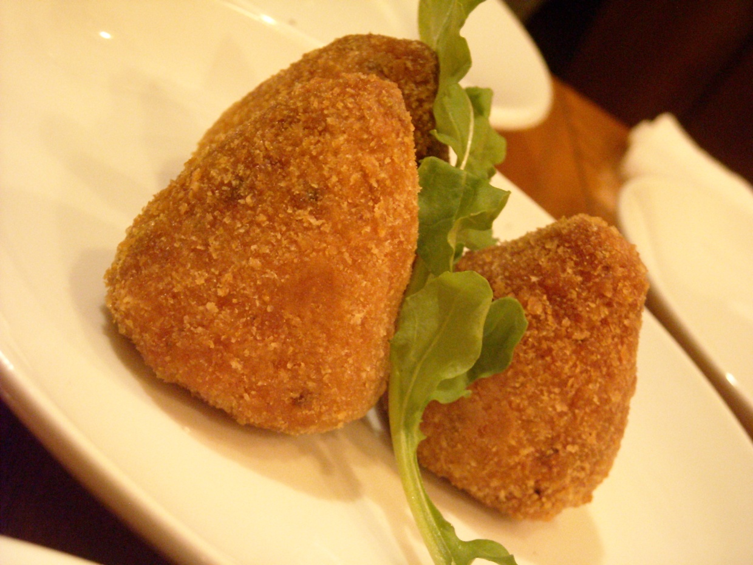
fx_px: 1653
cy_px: 282
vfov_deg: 19.4
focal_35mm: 76
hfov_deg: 25.7
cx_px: 376
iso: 800
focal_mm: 12.3
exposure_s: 1/3
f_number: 3.9
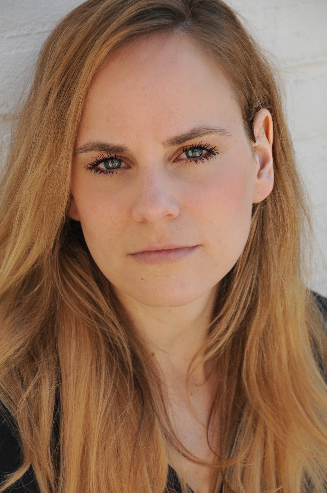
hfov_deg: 8.2
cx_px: 164
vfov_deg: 12.2
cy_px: 246
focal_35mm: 168
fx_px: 2295
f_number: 8
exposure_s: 1/200
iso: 200
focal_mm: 112
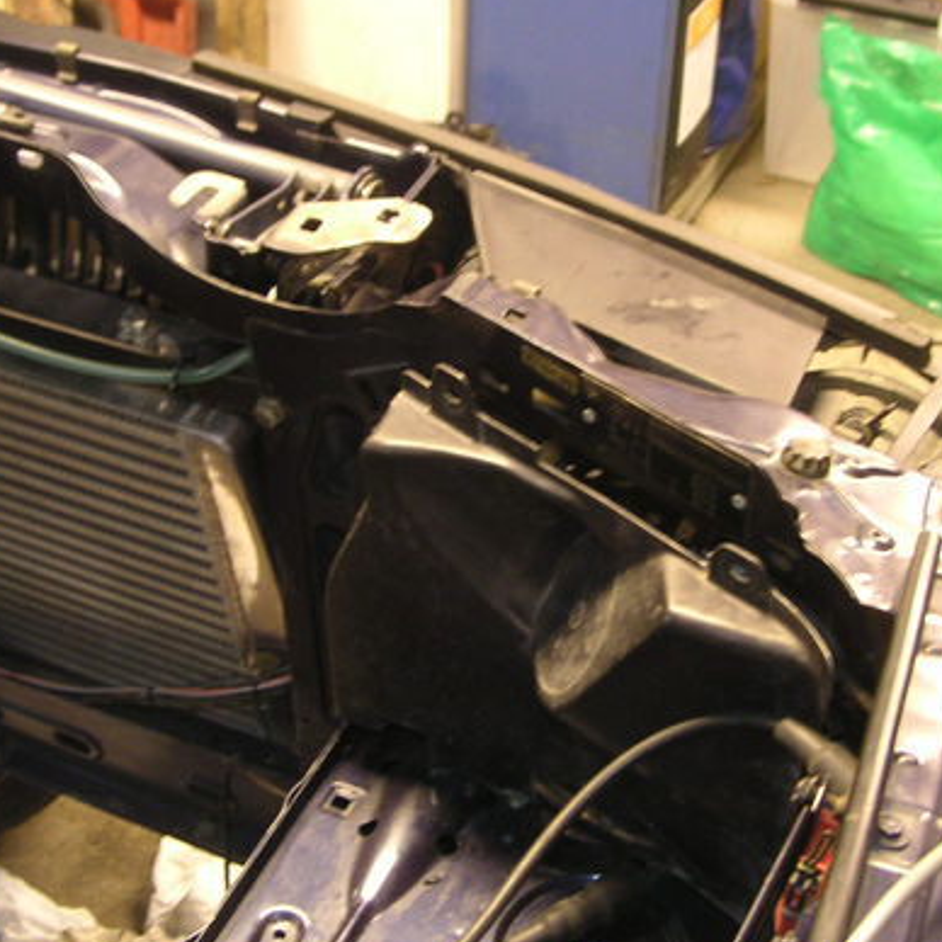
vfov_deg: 31.6
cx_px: 471
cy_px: 532
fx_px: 1663
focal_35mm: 54
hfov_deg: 31.6
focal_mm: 5.7
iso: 100
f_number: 2.8
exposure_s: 1/3
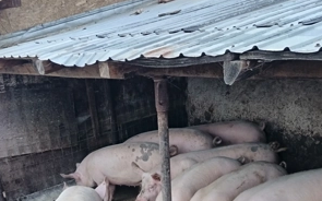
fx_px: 403
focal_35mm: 46
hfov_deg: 43.5
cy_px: 214
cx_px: 163
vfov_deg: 26.1
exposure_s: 1/100
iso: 674
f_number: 1.75
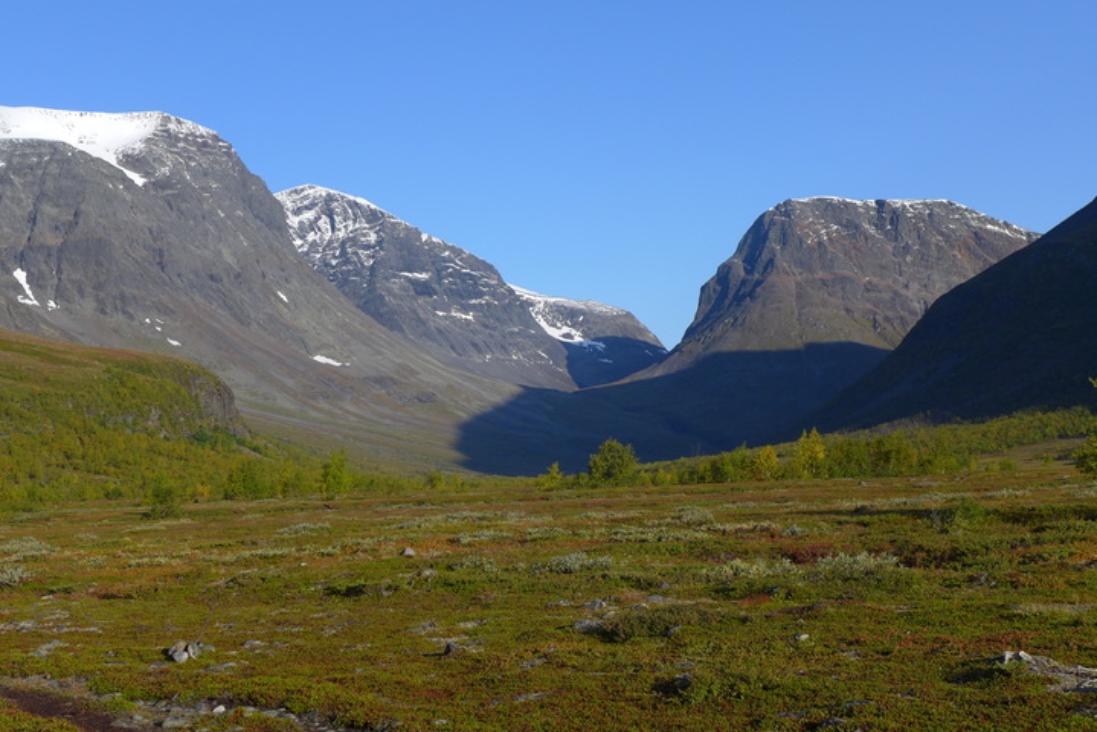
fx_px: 1677
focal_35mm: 55
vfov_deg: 24.6
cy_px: 366
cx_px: 548
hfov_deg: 36.2
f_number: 2.8
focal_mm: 10.8
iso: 80
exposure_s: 1/1300
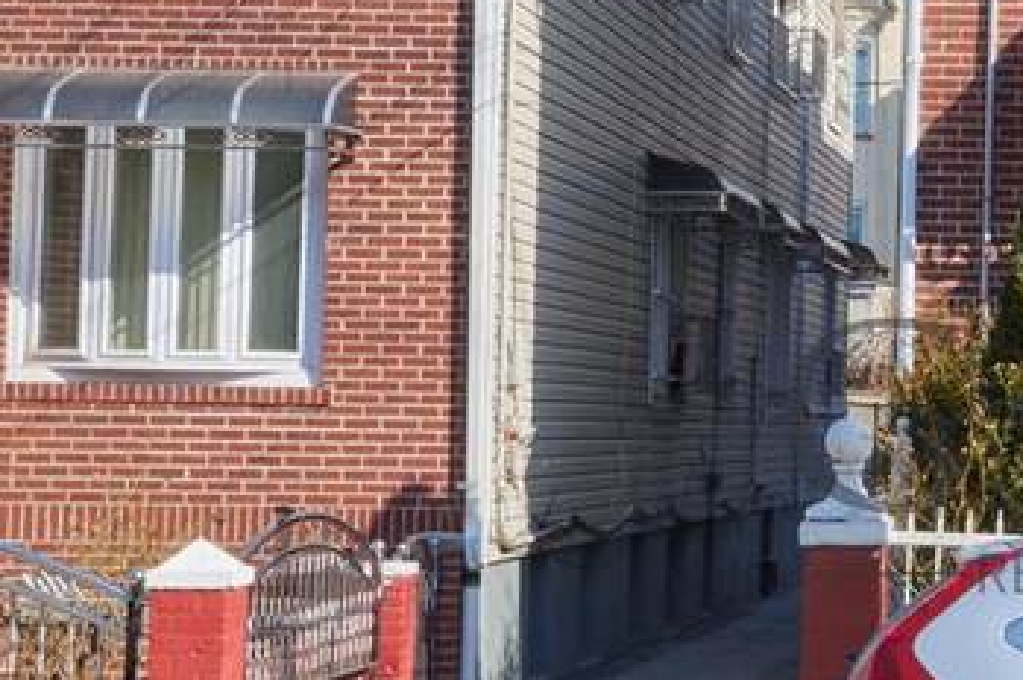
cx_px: 1266
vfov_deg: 12.4
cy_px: 223
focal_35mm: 110
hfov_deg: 17.6
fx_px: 3123
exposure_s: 1/160
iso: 800
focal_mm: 30
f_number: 22
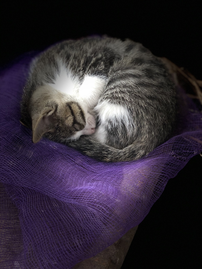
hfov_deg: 28.0
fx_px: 405
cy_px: 134
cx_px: 101
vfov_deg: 36.8
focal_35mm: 52
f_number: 2.4
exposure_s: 1/9
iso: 160
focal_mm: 6
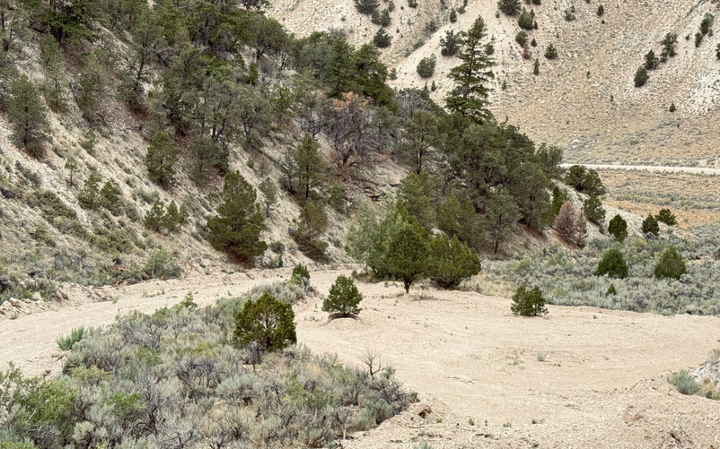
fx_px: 1275
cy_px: 253
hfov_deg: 31.5
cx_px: 417
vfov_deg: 20.0
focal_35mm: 65
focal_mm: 6.76
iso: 64
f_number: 1.78
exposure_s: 1/420
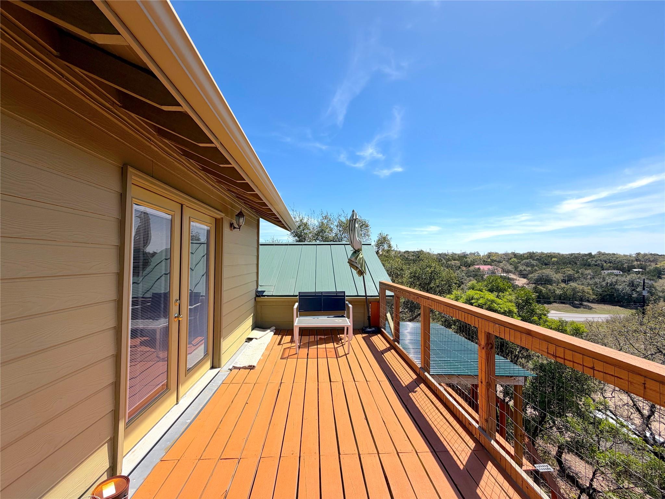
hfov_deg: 102.1
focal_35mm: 14
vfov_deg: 85.7
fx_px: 269
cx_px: 332
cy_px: 250
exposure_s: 1/955
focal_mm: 2.22
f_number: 2.2
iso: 20
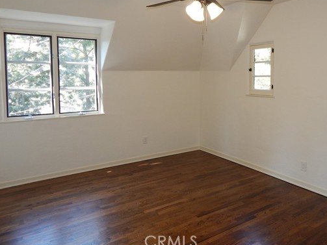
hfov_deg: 62.6
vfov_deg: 49.3
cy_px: 95
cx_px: 203
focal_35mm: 28
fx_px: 264
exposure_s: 1/30
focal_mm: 4
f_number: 3
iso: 125
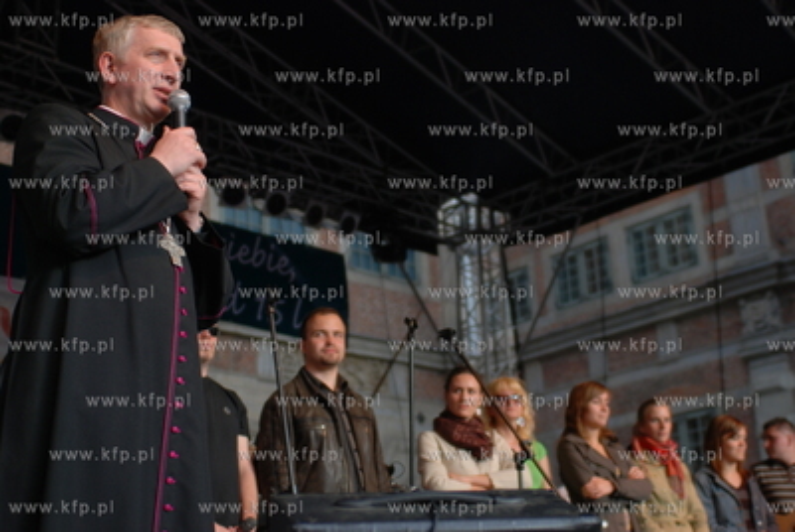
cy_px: 266
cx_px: 398
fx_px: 1194
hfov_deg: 36.8
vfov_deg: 25.1
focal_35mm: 54
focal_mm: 36
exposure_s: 1/320
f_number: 2.8
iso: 125
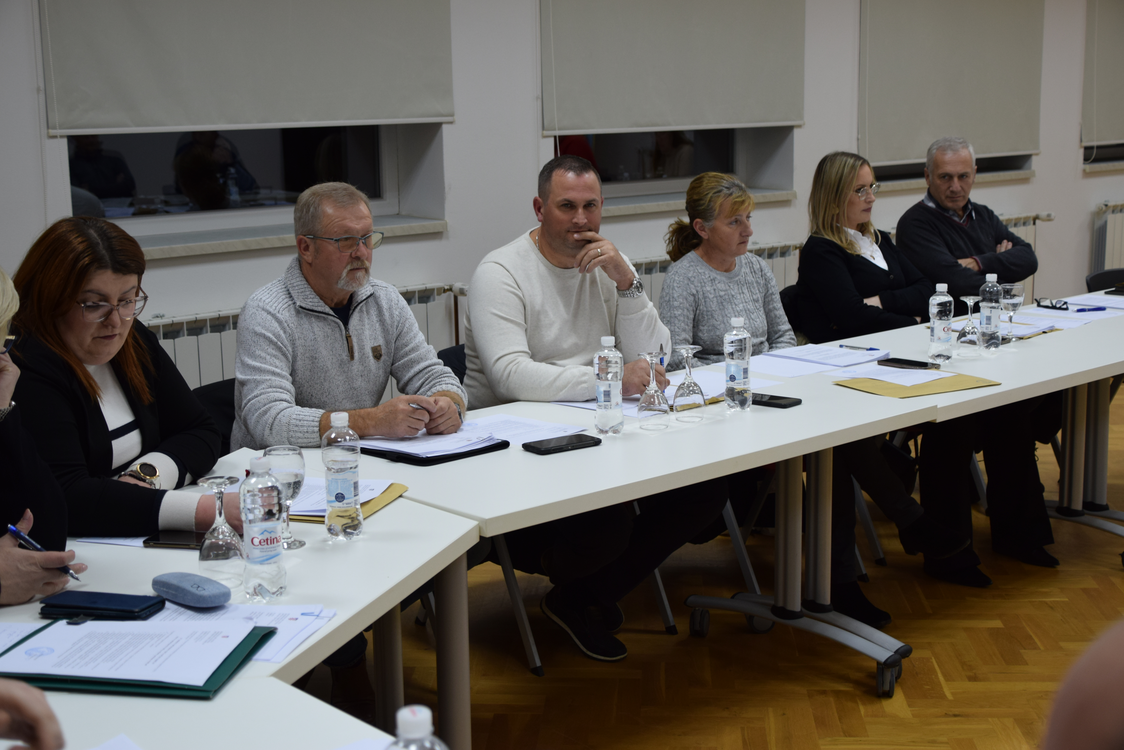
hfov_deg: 41.1
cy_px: 375
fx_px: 1499
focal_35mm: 48
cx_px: 562
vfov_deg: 28.1
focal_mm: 32
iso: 400
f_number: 4
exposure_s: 1/60
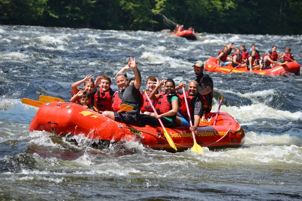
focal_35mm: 255
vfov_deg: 5.4
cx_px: 151
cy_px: 100
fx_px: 2137
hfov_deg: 8.1
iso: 400
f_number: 5.6
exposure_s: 1/1600
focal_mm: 170
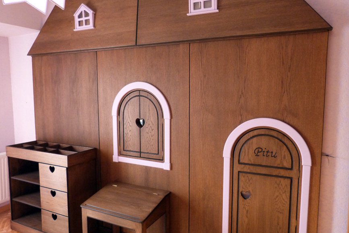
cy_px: 117
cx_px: 168
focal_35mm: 27
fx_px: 262
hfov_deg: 67.4
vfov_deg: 47.9
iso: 400
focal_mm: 4.5
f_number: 2.8
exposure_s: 1/60
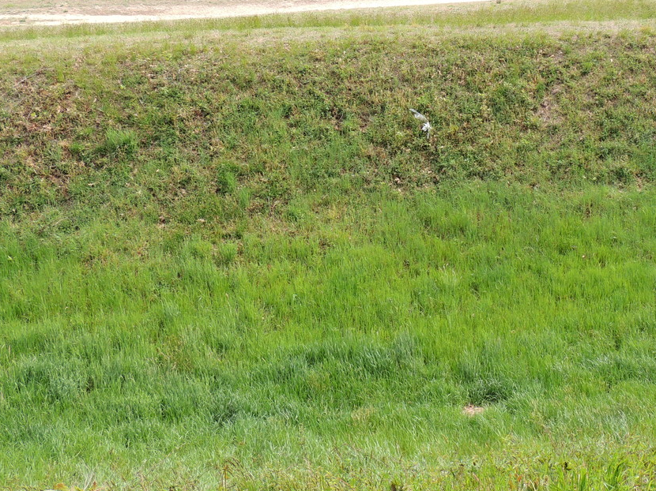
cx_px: 412
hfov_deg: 35.4
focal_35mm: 54
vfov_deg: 26.8
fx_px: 1023
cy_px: 144
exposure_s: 1/250
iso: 100
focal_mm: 6.2
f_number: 3.3
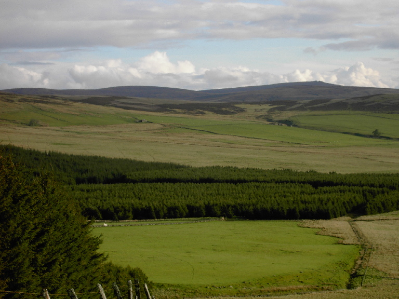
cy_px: 150
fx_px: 1210
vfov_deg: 14.1
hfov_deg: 18.7
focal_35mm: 105
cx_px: 200
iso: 100
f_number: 8
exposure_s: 1/200
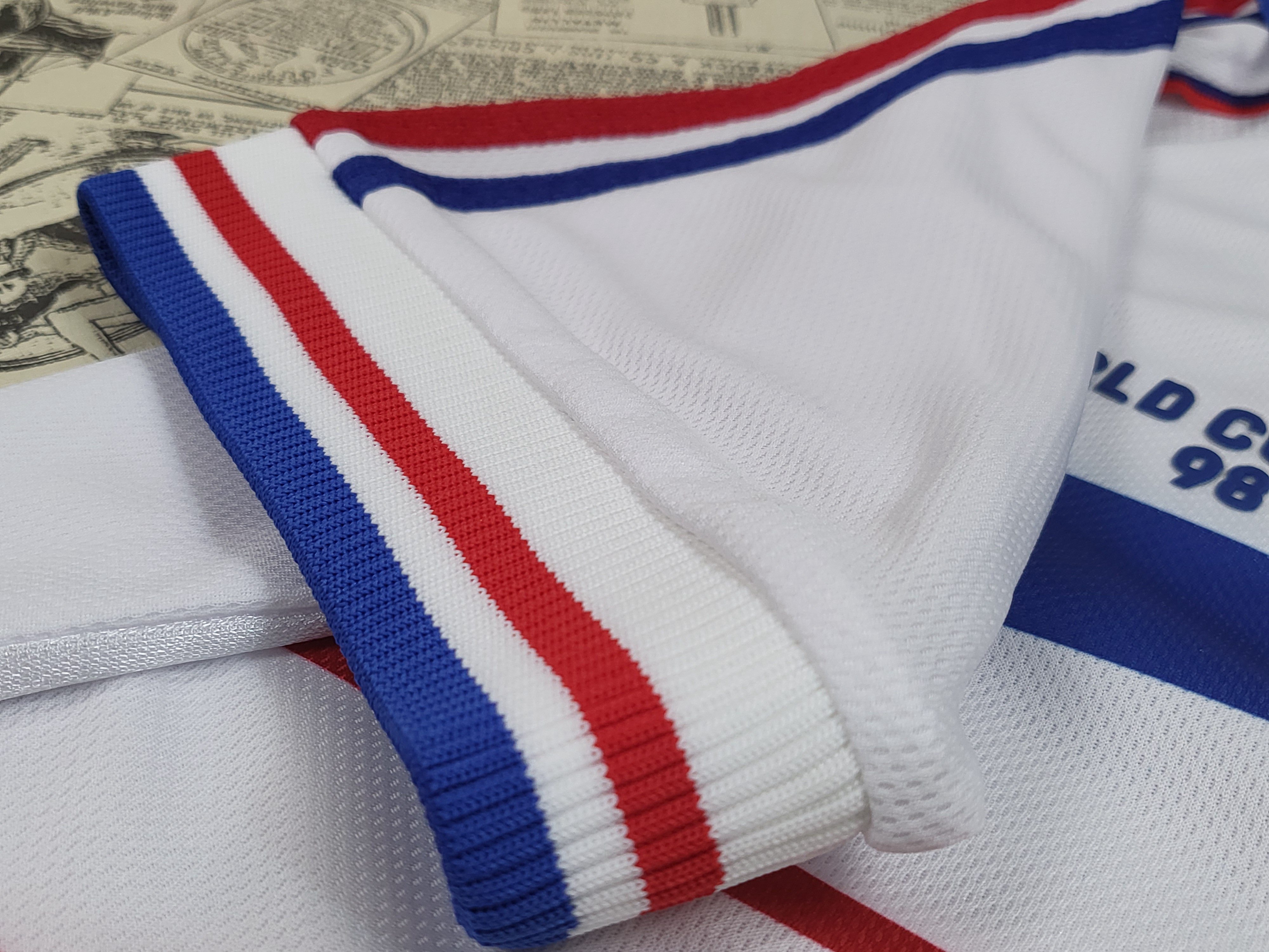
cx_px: 634
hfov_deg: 67.3
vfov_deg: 53.1
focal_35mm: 26
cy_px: 476
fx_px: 953
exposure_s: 1/100
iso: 125
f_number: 1.8
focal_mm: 4.25
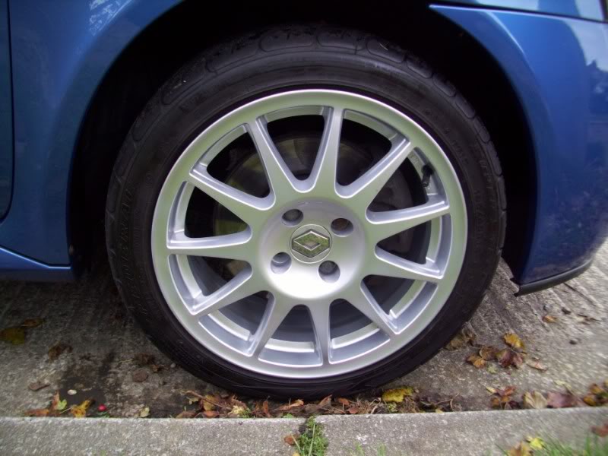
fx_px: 562
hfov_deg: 56.8
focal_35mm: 32
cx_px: 304
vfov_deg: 44.2
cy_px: 228
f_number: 2.9
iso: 100
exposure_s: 1/30
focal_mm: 5.7
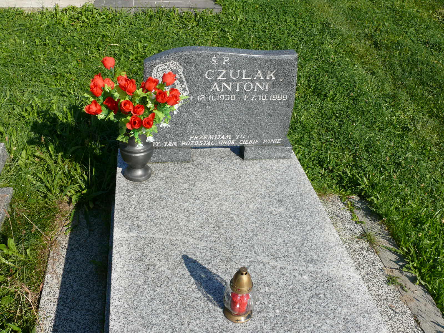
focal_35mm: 35
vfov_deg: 40.7
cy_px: 166
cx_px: 222
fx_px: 449
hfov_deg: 52.6
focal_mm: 7.4
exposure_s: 1/400
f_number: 5.6
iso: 100
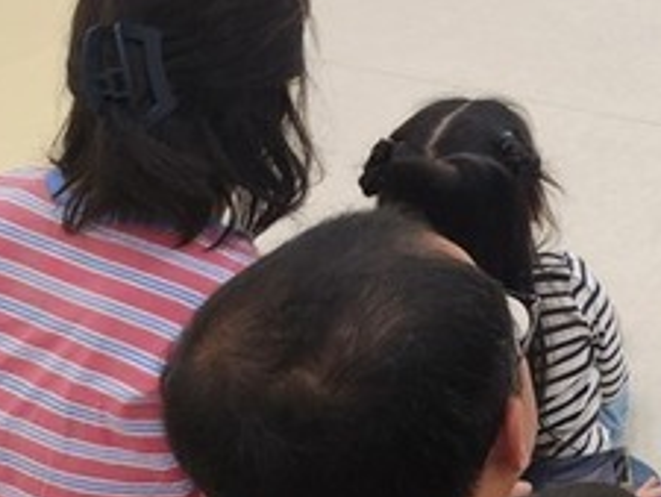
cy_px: -25
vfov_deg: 15.7
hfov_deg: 16.5
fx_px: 1758
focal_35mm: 92
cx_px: 1304
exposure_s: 1/120
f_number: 1.8
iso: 64
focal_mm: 5.4
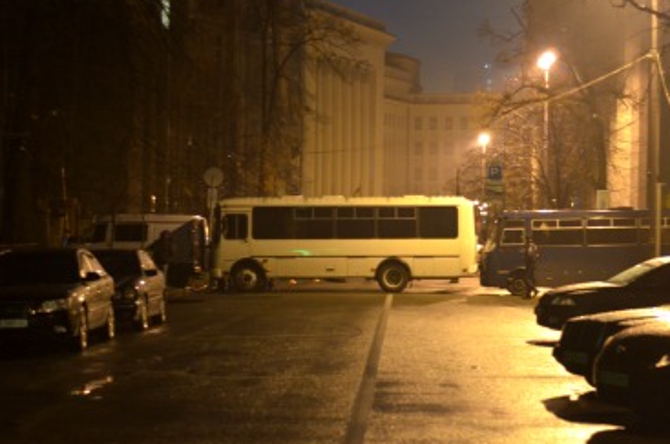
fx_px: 1746
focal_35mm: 94
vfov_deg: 14.5
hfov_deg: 21.7
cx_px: 371
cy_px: 253
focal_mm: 50
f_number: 2.2
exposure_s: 1/60
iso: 1250
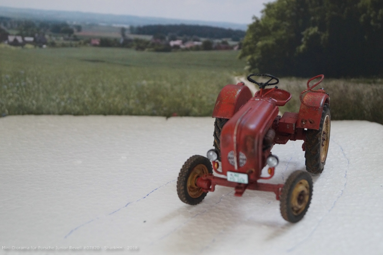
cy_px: 128
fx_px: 798
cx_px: 192
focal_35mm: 75
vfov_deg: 18.2
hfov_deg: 27.0
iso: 1600
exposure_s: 1/160
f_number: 5.6
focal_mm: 50
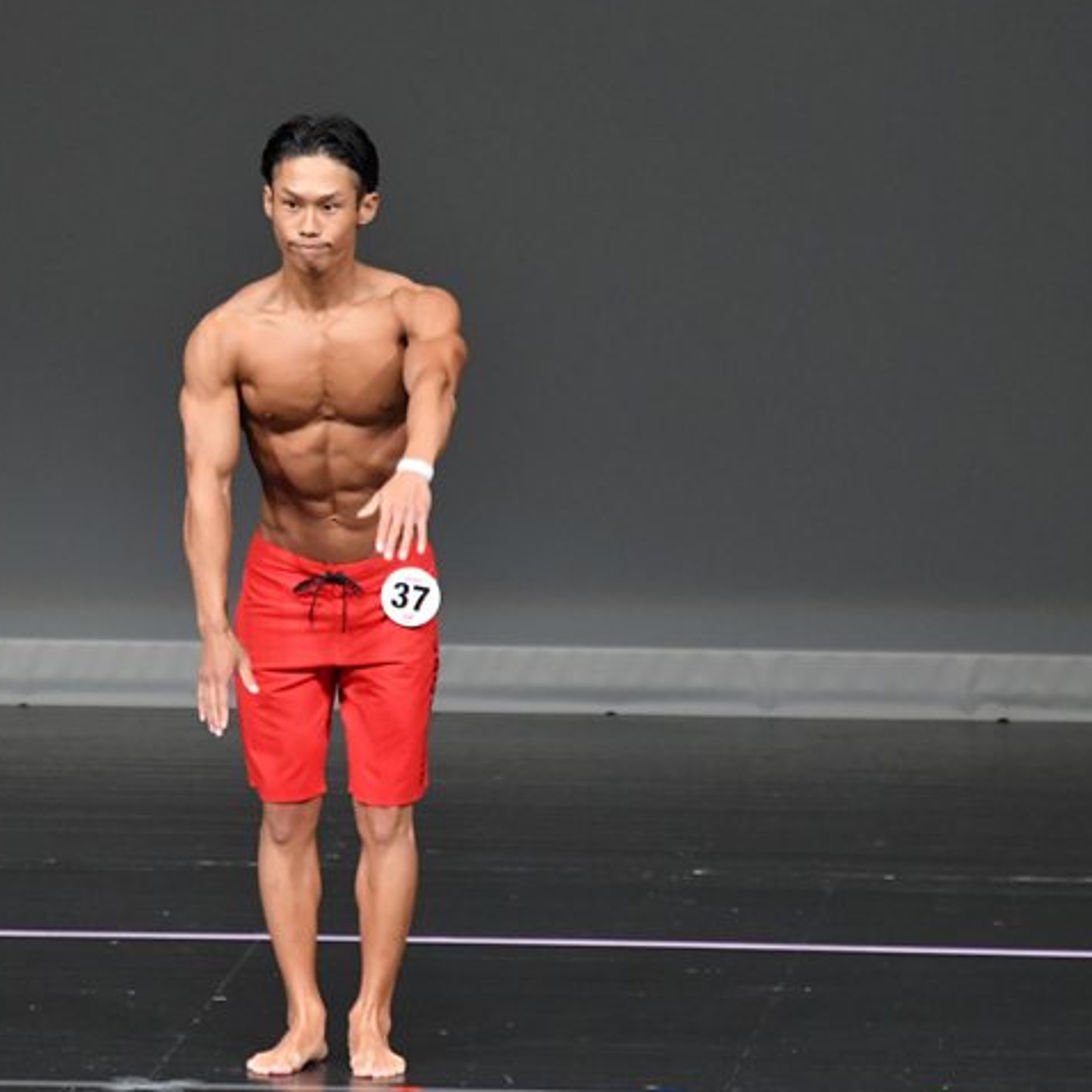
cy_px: 564
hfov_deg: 3.7
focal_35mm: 475
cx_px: 307
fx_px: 16953
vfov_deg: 3.7
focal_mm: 230
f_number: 5.6
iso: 4000
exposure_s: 1/400
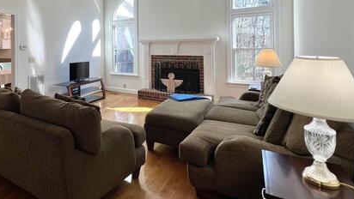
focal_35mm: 22
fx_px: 207
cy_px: 48
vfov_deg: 49.3
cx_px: 114
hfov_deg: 78.2
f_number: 1.8
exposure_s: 1/120
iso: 50
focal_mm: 1.57
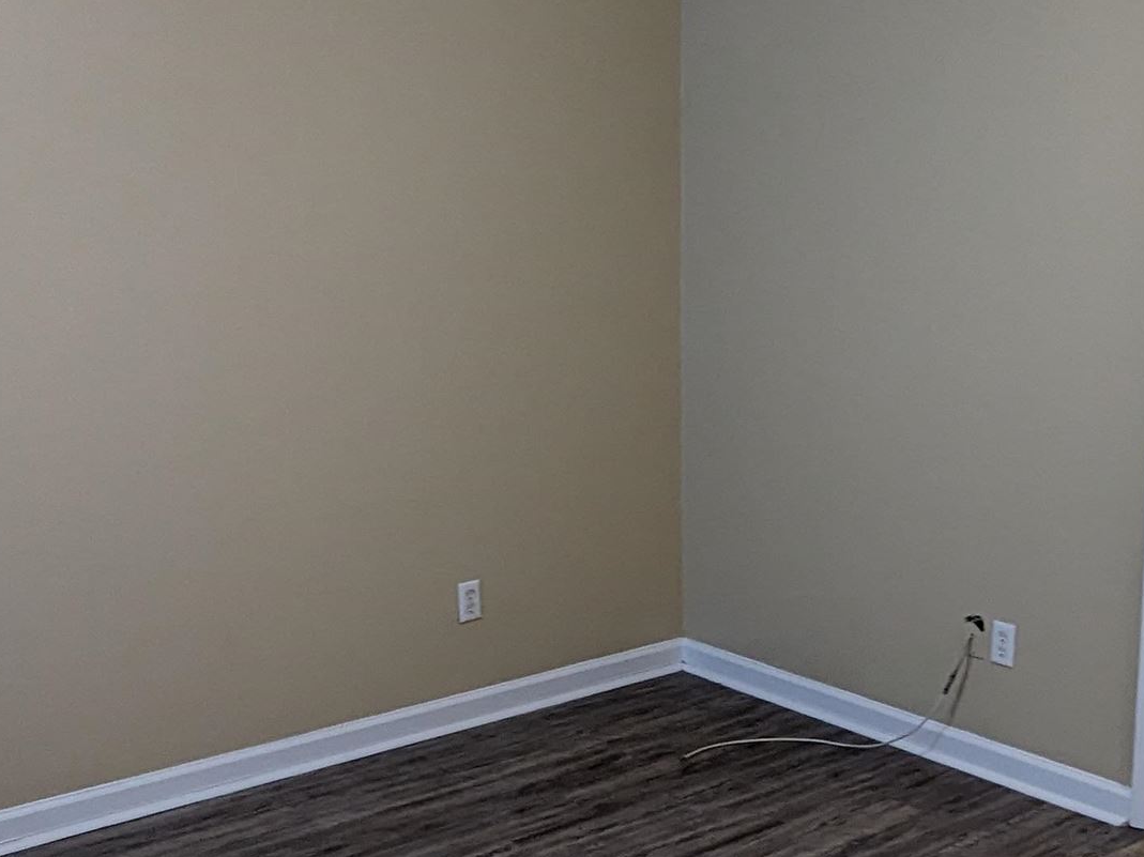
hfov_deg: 40.9
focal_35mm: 46
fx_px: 1520
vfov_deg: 31.4
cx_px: 721
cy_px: 510
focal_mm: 2.35
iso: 291
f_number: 2.2
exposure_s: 1/30
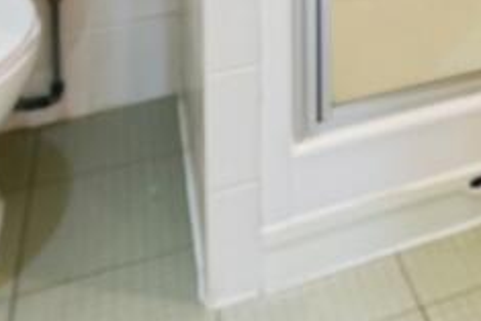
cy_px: -288
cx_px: 499
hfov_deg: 30.2
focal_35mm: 61
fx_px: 815
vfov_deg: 17.3
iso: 400
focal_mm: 14
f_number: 4
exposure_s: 1/60
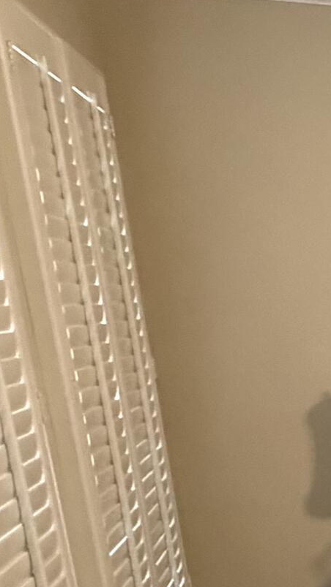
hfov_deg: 14.4
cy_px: 461
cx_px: 787
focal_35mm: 57
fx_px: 889
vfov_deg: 35.5
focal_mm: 2.22
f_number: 2.2
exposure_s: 1/60
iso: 1000
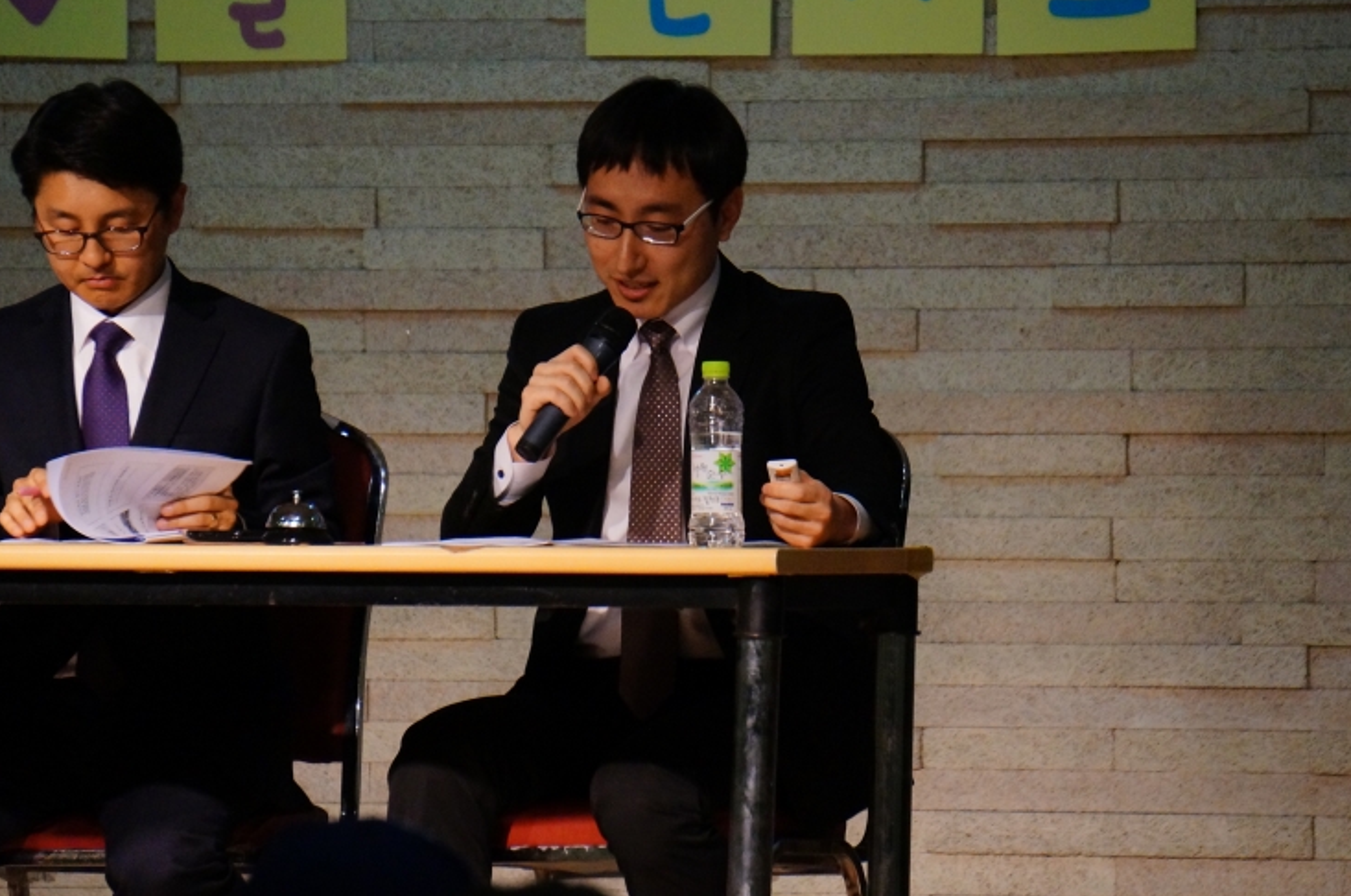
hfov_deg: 6.0
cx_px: 702
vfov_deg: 4.0
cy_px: 419
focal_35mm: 344
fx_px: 12887
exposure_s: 1/160
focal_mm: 210
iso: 3200
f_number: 6.3
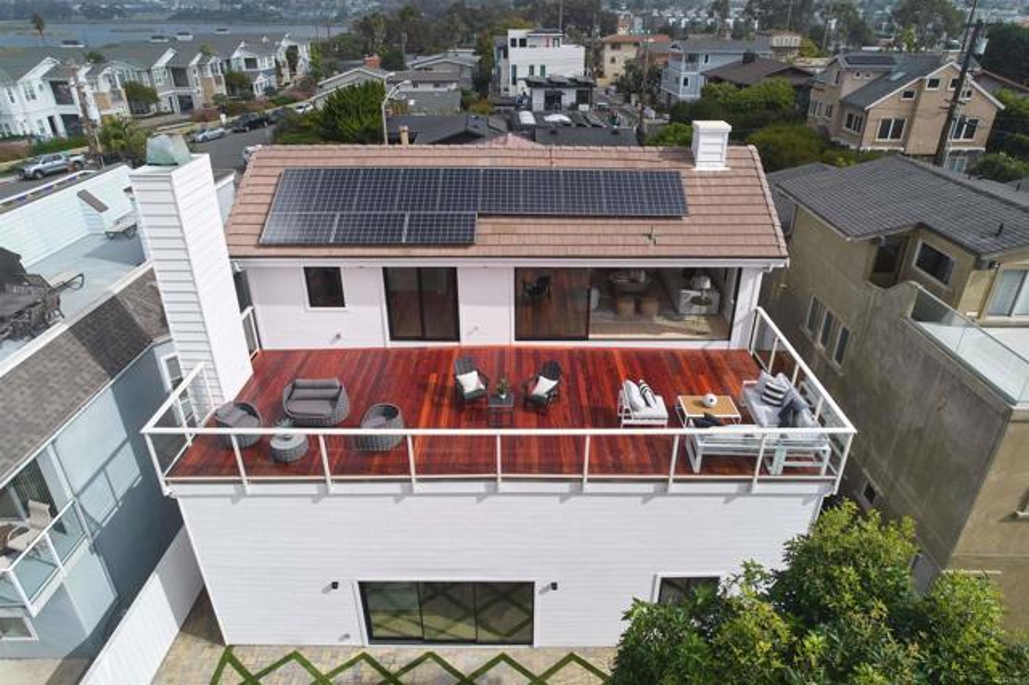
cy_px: 342
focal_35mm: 22
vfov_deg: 57.2
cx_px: 514
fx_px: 628
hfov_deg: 78.6
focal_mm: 8.38
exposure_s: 1/4000
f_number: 2.8
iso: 150
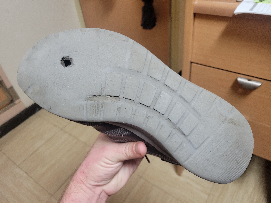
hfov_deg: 67.3
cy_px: 102
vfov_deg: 53.1
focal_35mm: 26
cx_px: 136
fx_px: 204
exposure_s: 1/40
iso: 400
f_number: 1.8
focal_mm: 5.4
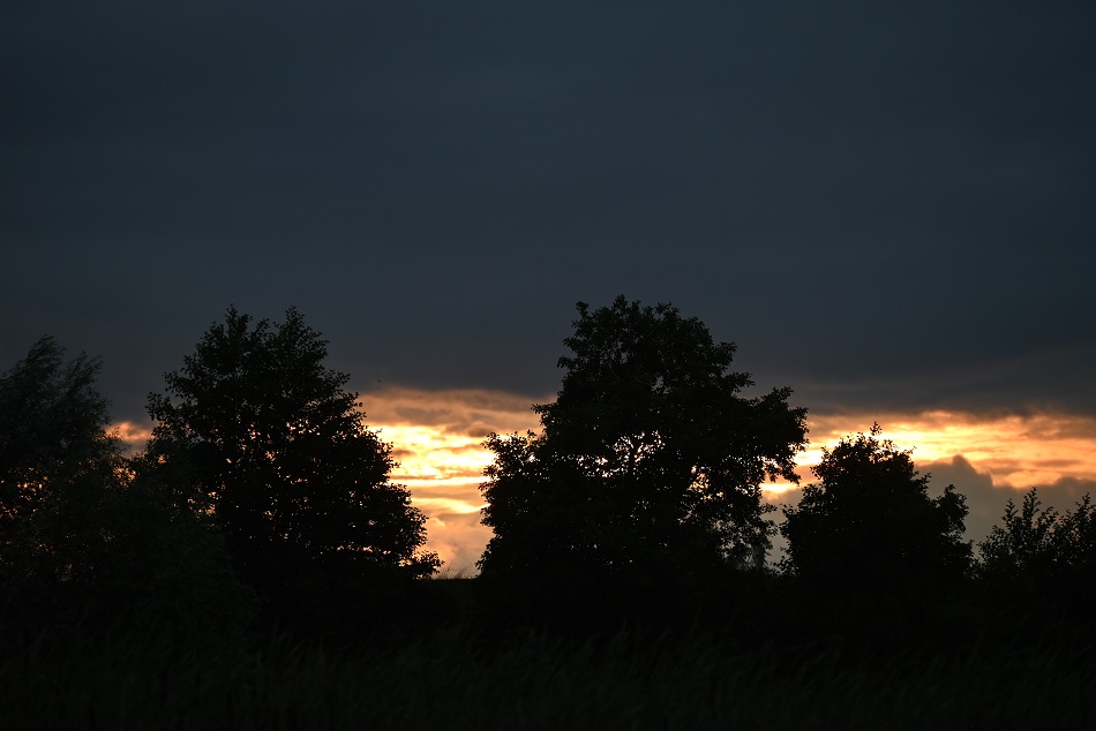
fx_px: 6699
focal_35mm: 220
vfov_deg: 6.2
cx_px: 548
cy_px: 366
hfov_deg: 9.4
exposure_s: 1/500
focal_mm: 220
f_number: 5.3
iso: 360
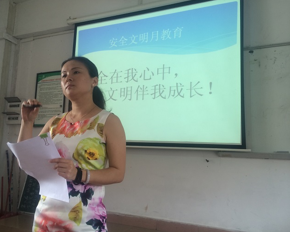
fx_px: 275
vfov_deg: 45.8
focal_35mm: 32
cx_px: 134
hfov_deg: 55.6
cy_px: 114
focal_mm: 4.12
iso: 40
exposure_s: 1/30
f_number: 2.2
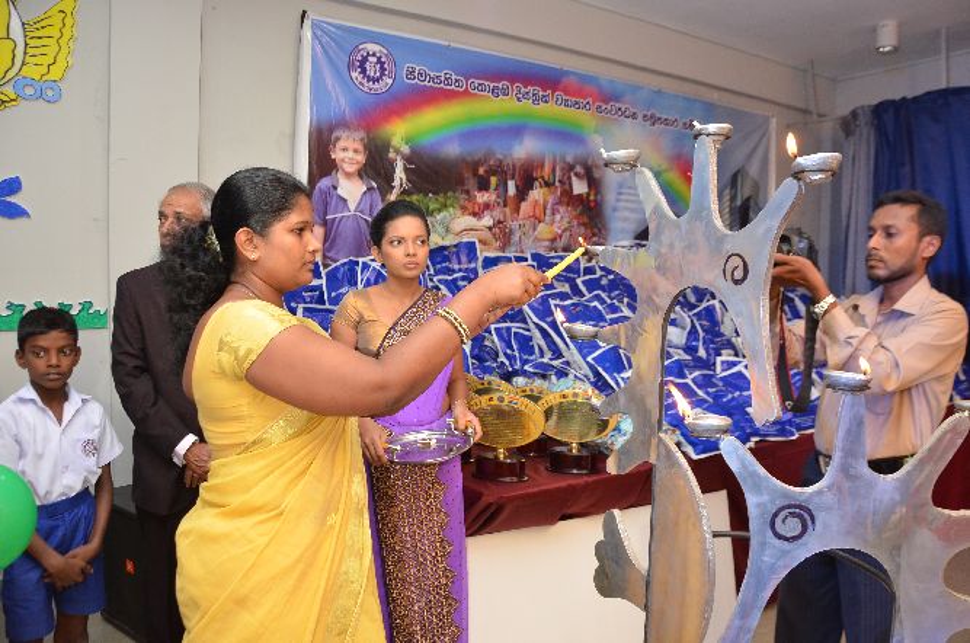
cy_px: 322
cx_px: 485
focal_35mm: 27
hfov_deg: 67.5
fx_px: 726
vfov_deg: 47.8
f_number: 4.5
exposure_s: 1/125
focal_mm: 18
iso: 1000
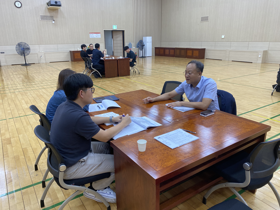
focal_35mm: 26
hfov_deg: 67.3
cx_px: 140
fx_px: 210
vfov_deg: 53.1
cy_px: 105
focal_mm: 4.25
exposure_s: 1/120
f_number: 1.8
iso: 125
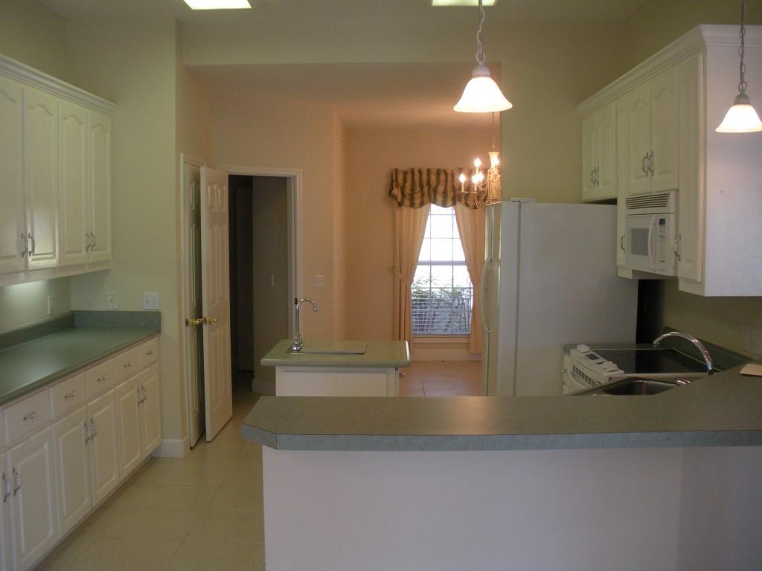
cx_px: 381
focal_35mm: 36
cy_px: 286
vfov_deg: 39.7
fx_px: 792
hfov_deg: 51.4
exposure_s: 1/55.4
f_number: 3.5
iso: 174
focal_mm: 6.3
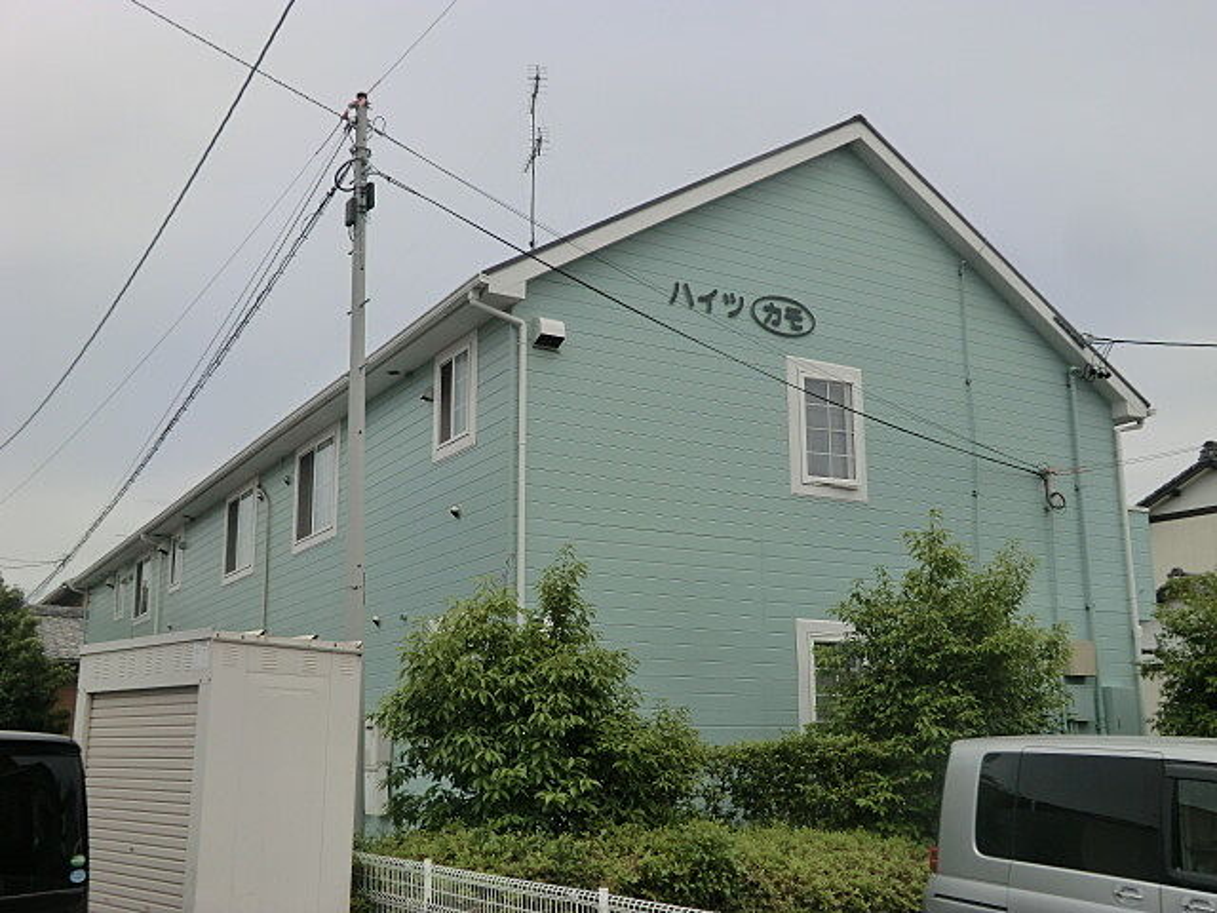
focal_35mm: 34
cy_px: 456
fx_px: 1195
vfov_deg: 41.8
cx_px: 608
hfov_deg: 54.0
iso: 80
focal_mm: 6.1
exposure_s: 1/250
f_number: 8.4
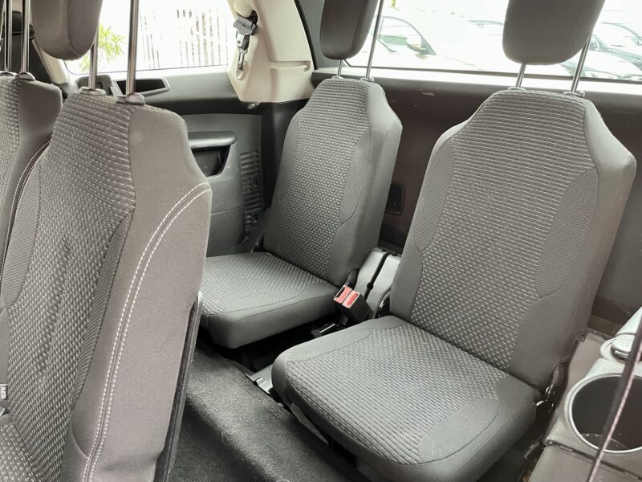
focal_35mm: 26
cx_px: 321
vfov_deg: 53.1
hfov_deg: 67.3
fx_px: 482
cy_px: 241
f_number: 1.6
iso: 400
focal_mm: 4.2
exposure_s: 1/60
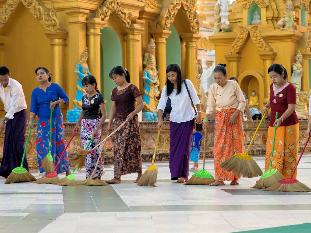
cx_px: 167
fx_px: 1060
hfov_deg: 16.7
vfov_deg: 12.5
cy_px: 99
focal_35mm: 118
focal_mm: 70
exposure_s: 1/160
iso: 200
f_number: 4
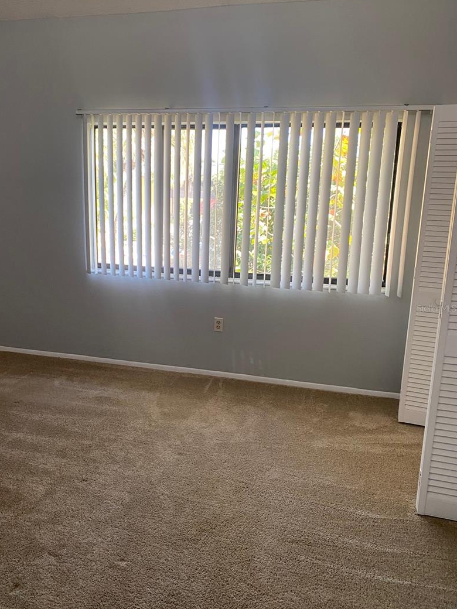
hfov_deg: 46.7
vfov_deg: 60.0
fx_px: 528
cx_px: 195
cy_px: 308
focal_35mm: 30
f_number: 1.8
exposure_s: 1/82
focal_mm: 4.25
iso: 125
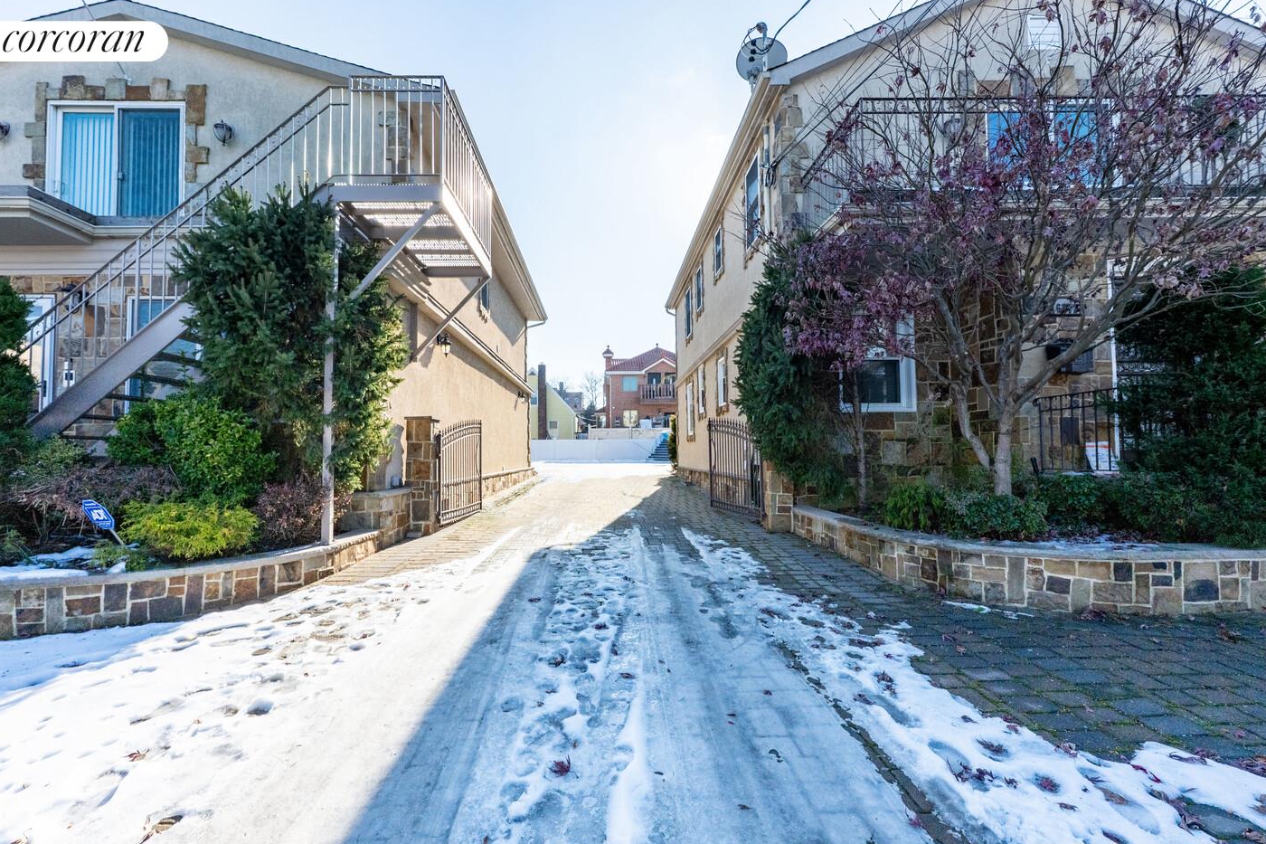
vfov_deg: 77.3
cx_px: 616
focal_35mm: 15
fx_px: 527
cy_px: 432
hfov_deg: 100.4
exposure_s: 1/8000
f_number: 8
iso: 800
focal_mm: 14
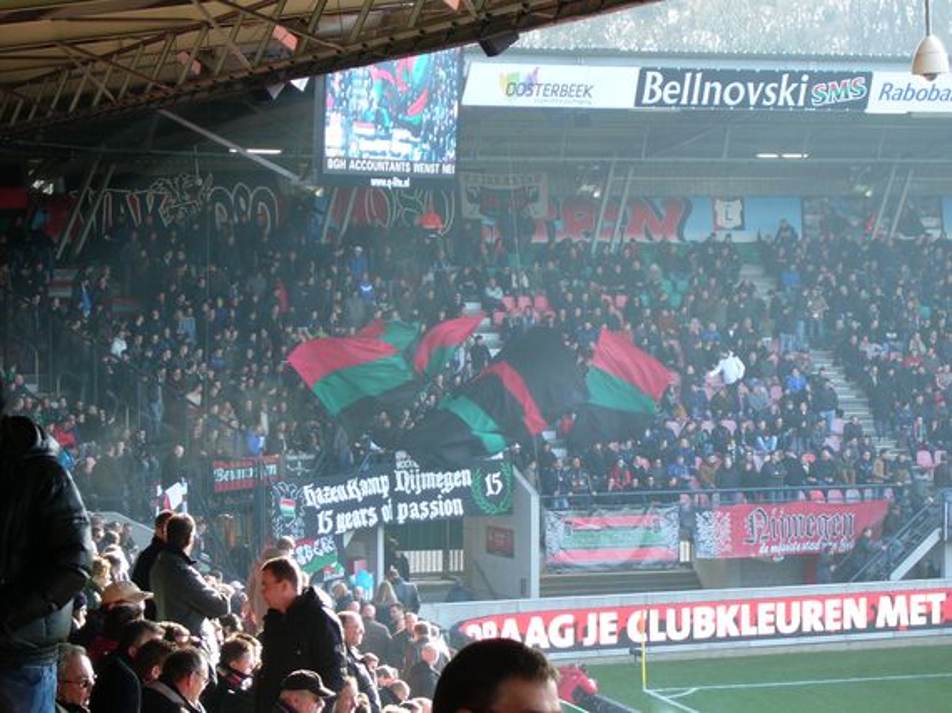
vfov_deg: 14.1
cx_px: 476
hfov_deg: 18.7
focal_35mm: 105
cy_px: 356
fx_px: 2886
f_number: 4.9
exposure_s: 1/40
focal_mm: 17.4
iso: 100
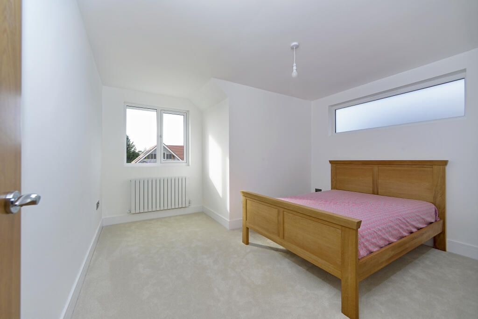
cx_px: 239
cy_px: 160
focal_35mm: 14
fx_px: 186
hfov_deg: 104.2
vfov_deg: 81.2
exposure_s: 1/160
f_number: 7.1
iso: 400
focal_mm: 14
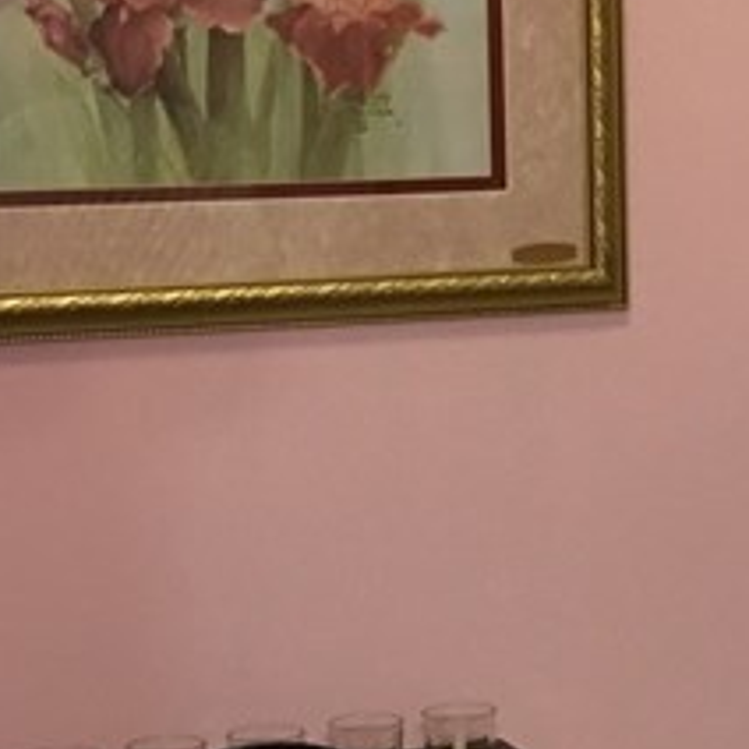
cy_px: 452
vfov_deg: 14.1
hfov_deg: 13.2
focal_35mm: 124
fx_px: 3036
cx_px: 1155
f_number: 2.2
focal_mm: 4.15
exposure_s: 1/30
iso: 250
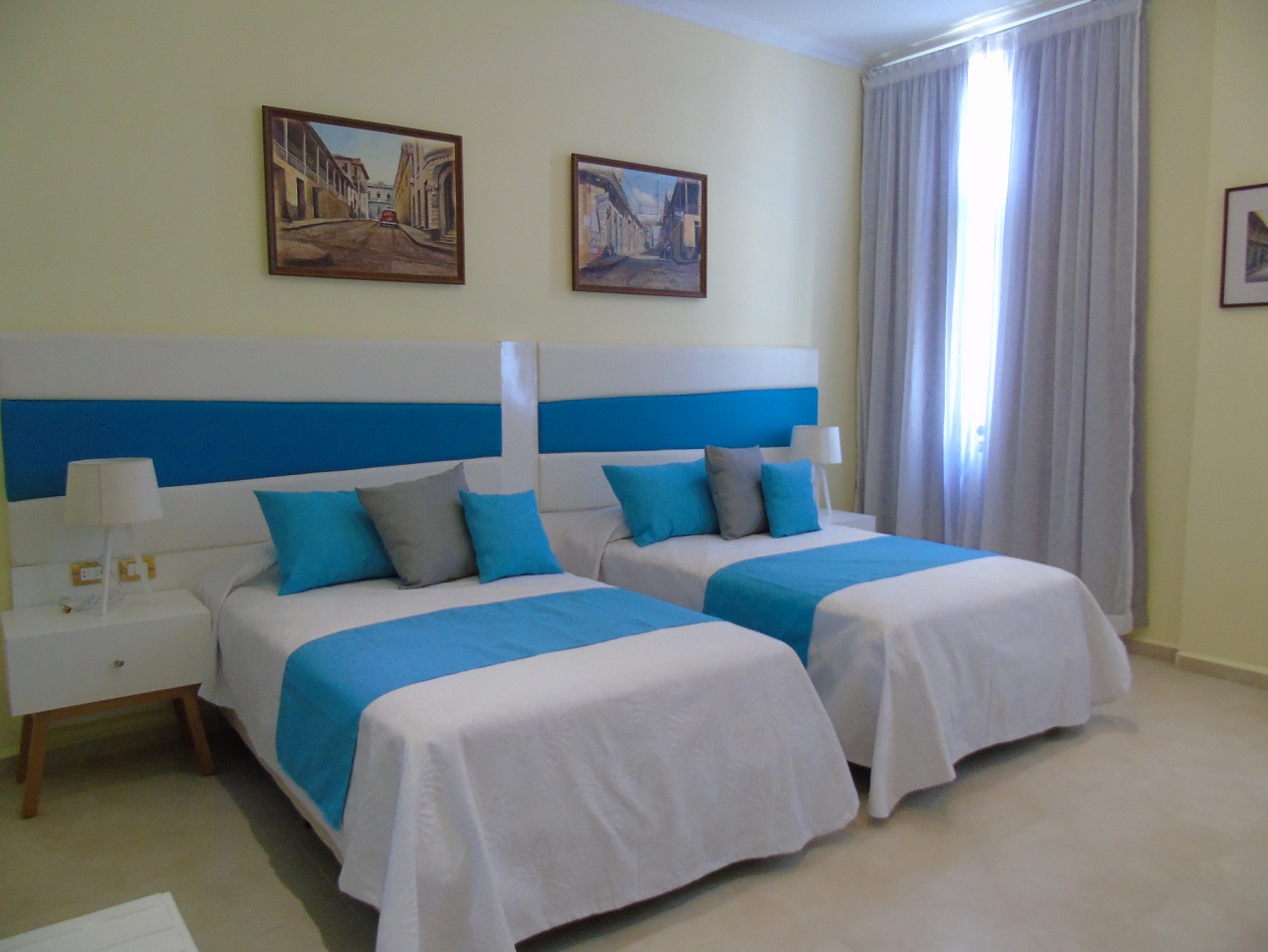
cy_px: 476
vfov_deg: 54.9
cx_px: 634
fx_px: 916
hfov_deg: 69.4
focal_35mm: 25
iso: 400
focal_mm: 4.4
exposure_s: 1/30
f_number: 3.4
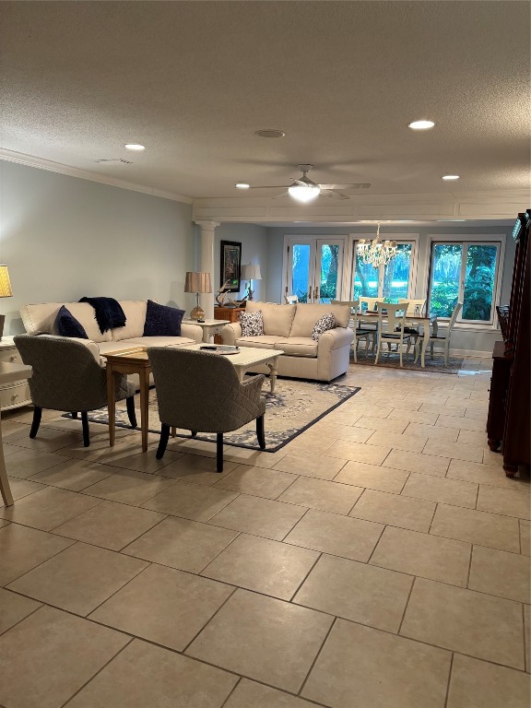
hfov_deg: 53.1
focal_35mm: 26
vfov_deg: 67.3
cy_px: 354
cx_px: 266
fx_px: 532
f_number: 1.6
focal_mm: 5.96
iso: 200
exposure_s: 1/60
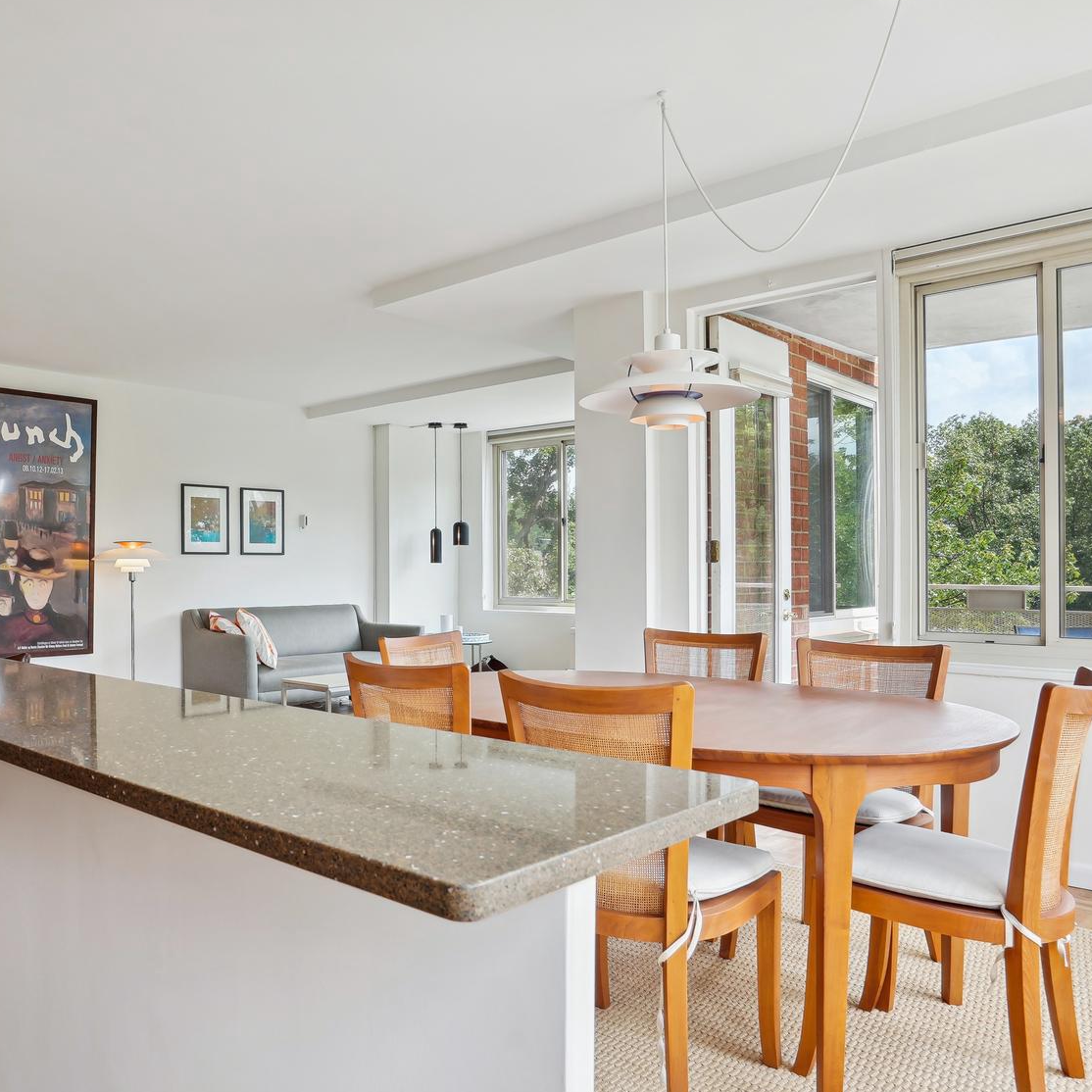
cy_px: 576
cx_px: 351
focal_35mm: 25
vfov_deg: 62.9
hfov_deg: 61.2
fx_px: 892
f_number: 8
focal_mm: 16
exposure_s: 1/40
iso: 200
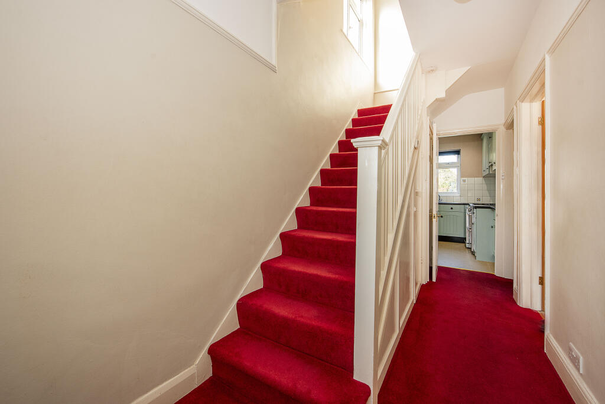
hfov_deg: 104.2
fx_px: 235
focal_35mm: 14
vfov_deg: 81.3
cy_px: 202
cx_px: 302
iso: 500
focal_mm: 14
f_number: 7.1
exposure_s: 1/60
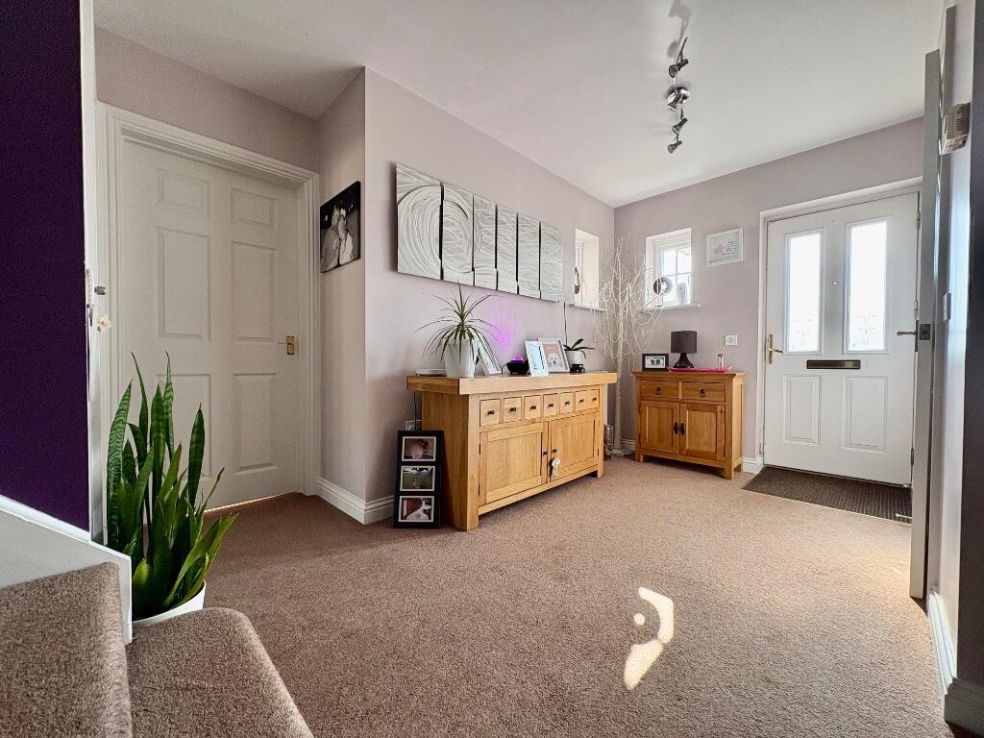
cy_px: 369
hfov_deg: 102.1
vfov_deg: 85.7
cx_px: 492
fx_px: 398
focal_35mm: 14
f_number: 2.2
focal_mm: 2.22
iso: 125
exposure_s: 1/99
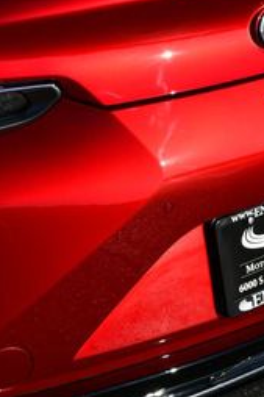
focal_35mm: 121
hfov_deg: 11.3
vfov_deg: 16.8
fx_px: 1333
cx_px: 222
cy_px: 89
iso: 100
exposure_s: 1/400
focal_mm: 24
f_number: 10
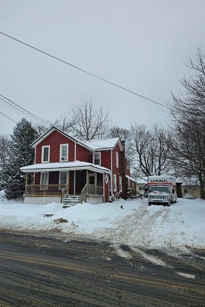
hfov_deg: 51.0
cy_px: 160
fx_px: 214
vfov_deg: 71.5
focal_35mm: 25
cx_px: 85
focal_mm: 6.3
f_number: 1.7
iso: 10
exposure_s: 1/904
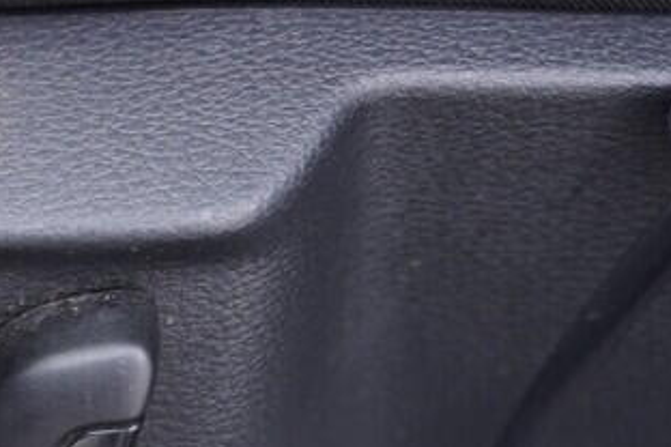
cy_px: 162
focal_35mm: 118
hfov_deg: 16.7
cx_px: -112
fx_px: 2199
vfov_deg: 11.6
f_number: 2.8
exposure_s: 1/40
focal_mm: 24
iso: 250
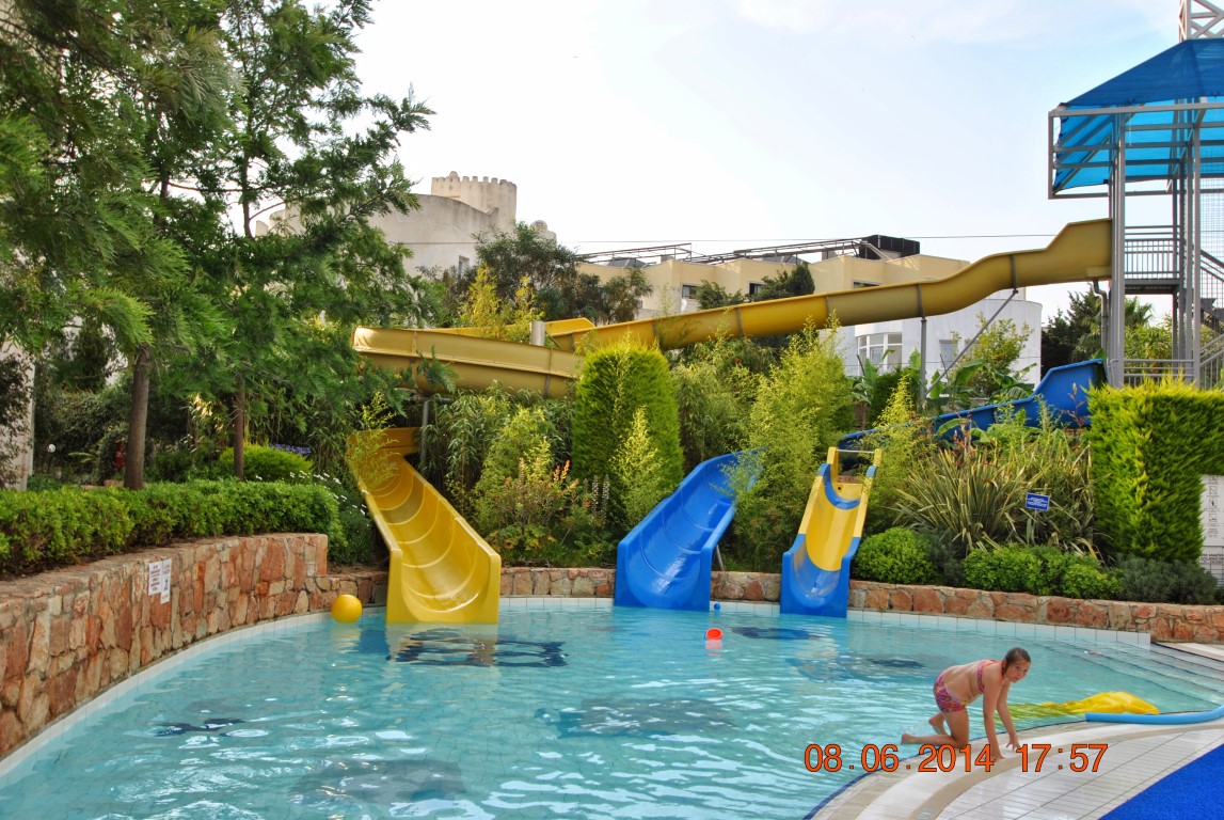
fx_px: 1226
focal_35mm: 36
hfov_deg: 53.1
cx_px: 612
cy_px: 410
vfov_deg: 37.0
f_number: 6.3
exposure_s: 1/200
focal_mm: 24
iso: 100
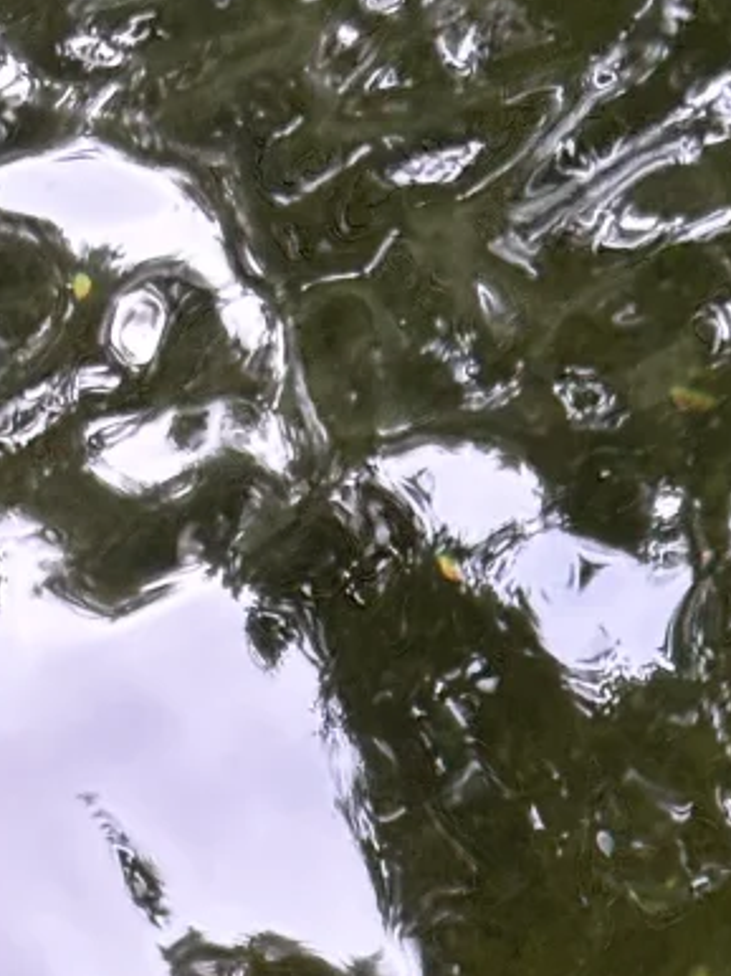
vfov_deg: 9.9
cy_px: 1477
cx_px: 1252
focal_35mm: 194
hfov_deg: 7.5
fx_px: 5468
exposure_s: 1/40
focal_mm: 5.96
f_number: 1.6
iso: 160
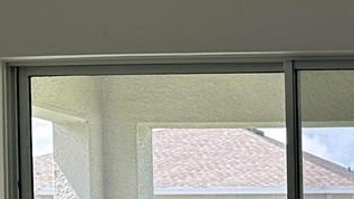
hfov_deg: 15.0
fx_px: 1239
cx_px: 538
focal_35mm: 132
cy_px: 361
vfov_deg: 8.8
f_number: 1.78
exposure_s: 1/745
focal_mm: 6.86
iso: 80
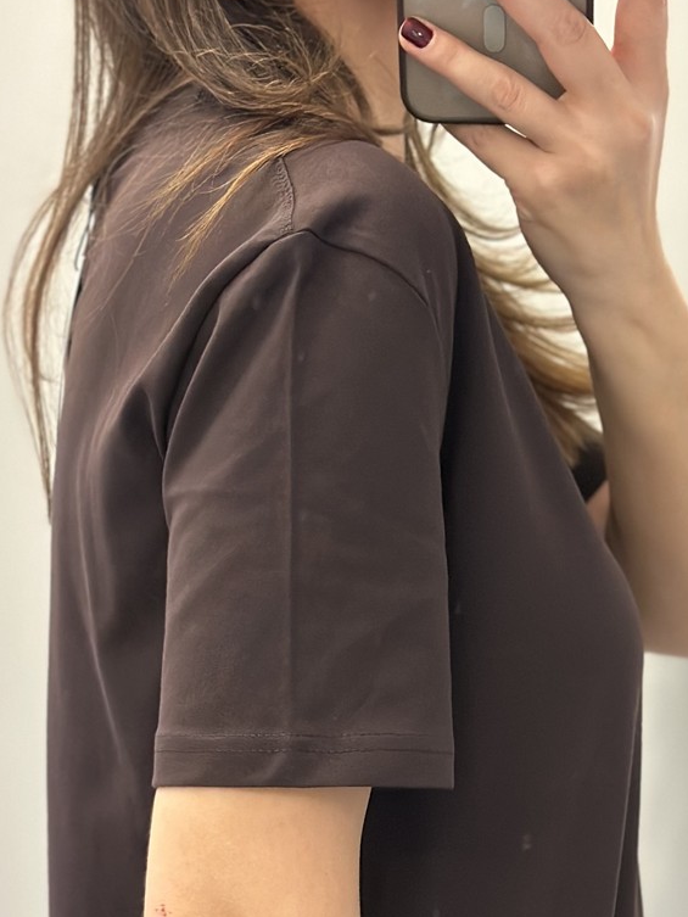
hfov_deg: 14.5
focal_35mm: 102
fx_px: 2702
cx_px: 370
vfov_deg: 19.0
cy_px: 766
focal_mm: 6.86
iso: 320
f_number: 1.78
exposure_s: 1/33
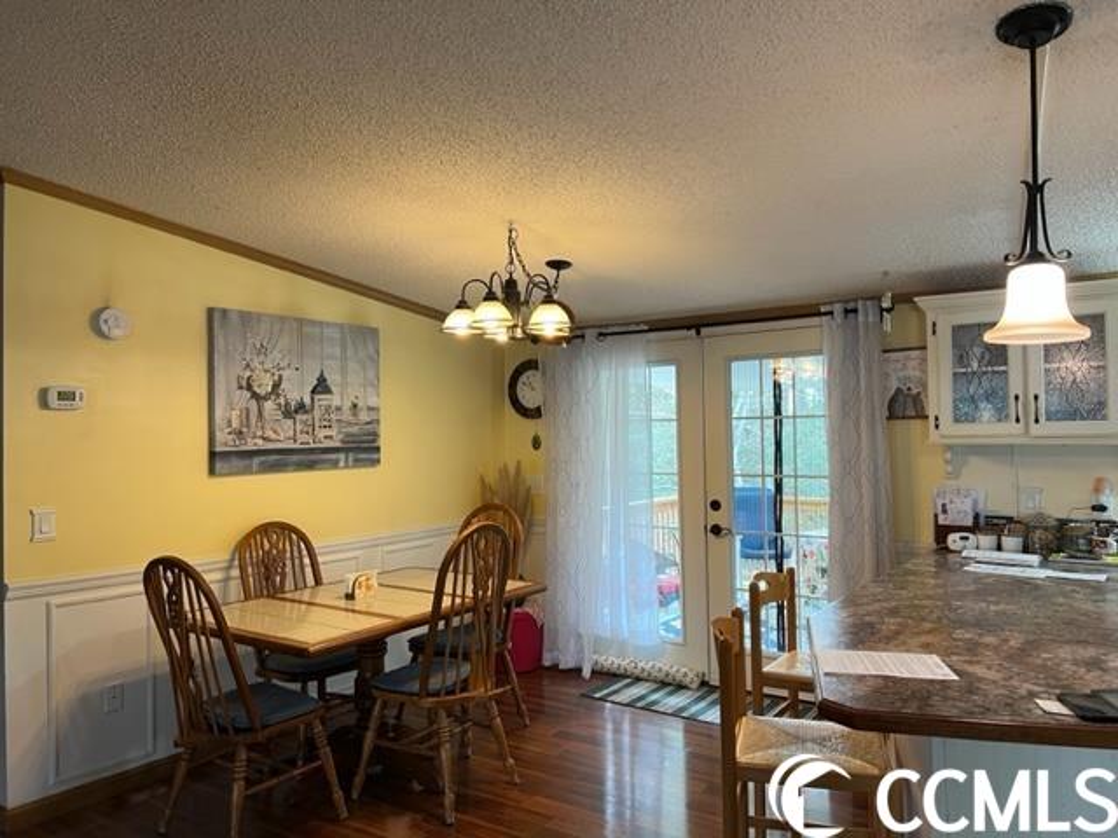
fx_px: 840
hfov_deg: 67.3
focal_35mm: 26
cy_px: 419
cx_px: 559
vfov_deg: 53.1
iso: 100
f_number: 1.5
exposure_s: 1/60
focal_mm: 5.7
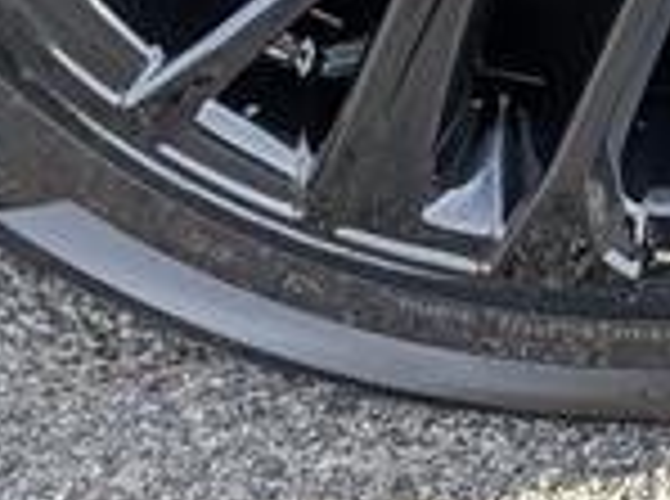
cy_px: -383
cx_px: 612
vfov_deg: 6.8
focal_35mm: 211
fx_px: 4074
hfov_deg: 9.4
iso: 609
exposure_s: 1/2000
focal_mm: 6.9
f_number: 1.68
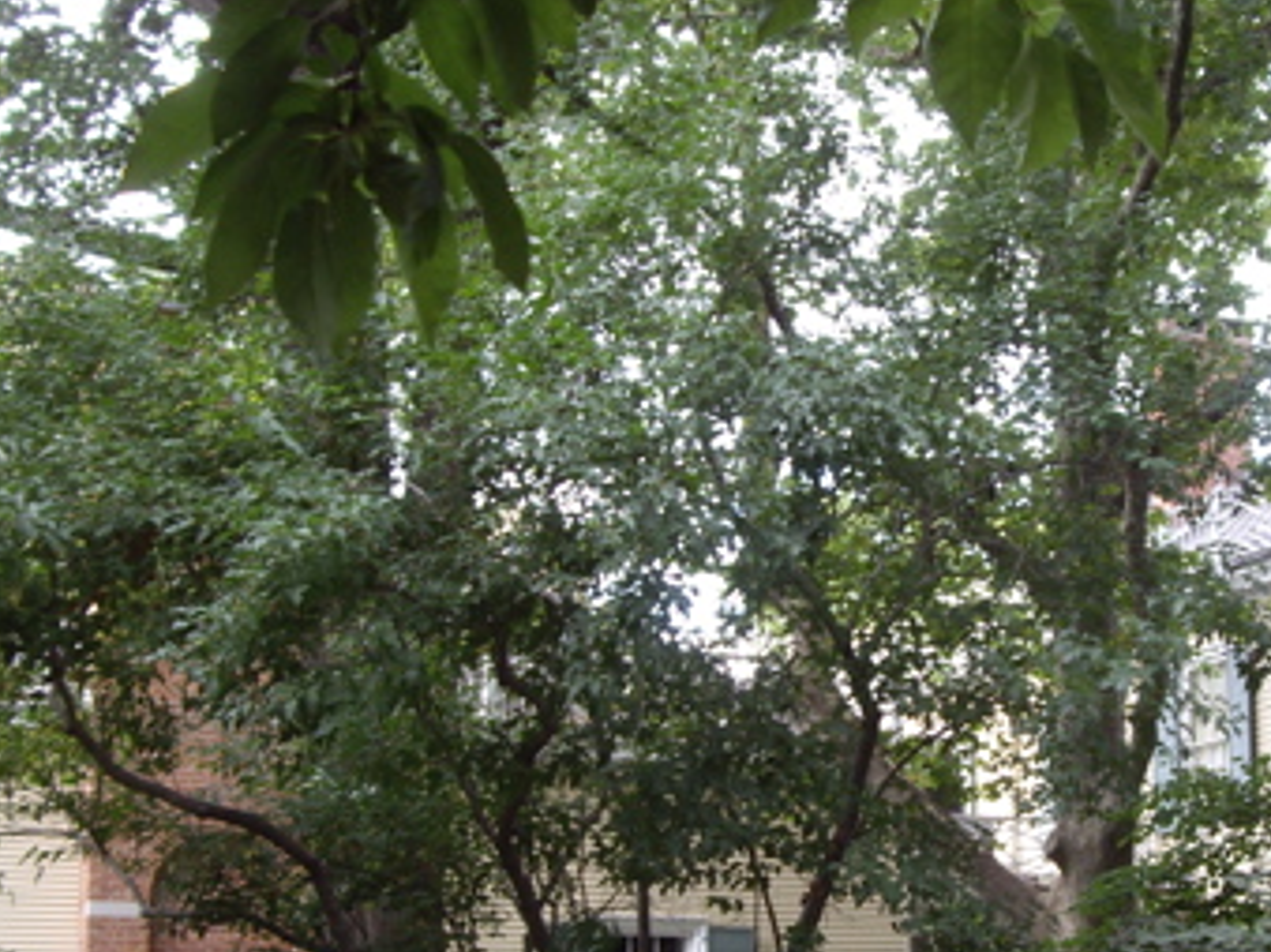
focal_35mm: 84
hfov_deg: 23.0
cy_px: 735
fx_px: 3083
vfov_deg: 17.4
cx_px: 971
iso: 100
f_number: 2.8
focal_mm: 7.9
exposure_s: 1/80
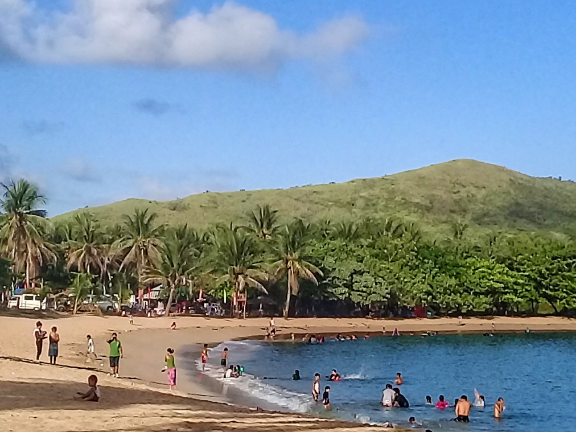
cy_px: 144
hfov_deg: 19.6
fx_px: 1664
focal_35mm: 100
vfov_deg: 14.8
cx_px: 328
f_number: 2.2
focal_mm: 3.3
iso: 50
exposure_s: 1/1866
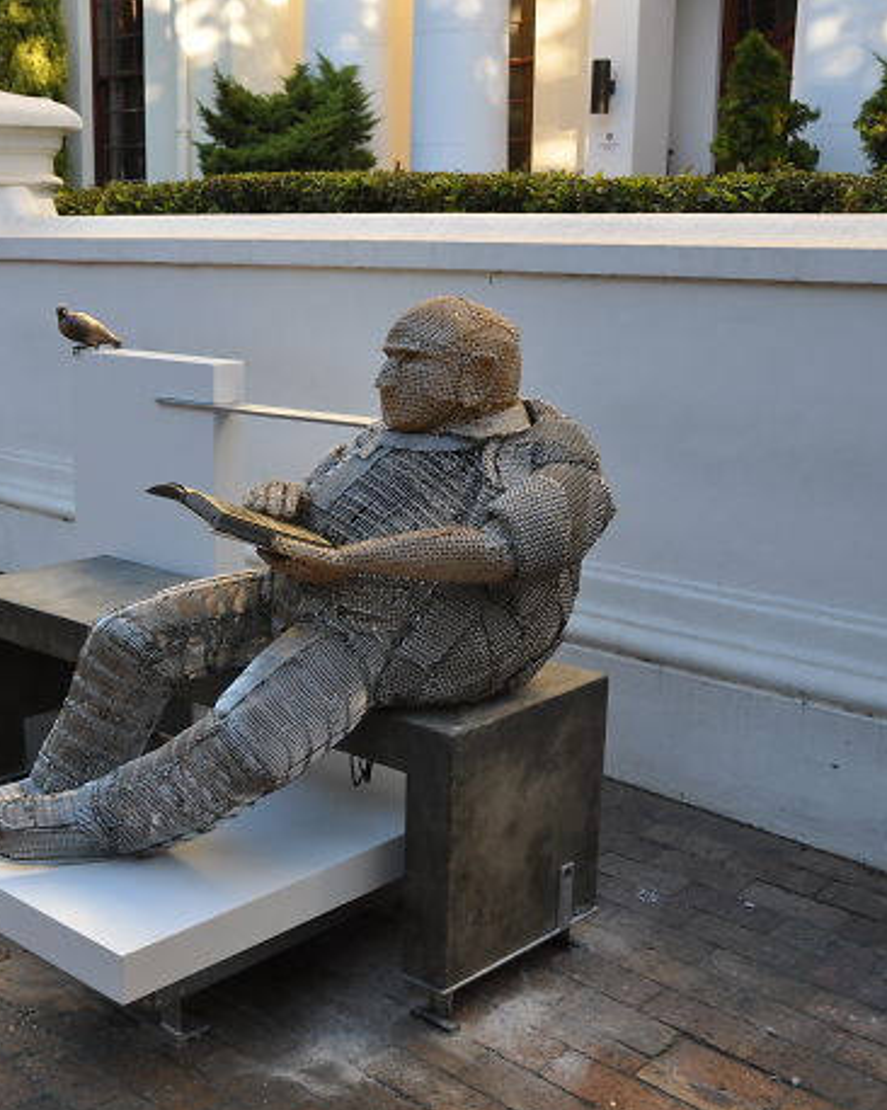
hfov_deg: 34.1
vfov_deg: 42.9
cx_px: 208
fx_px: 1412
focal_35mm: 43
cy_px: 560
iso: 280
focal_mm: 20
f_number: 5.6
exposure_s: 1/125
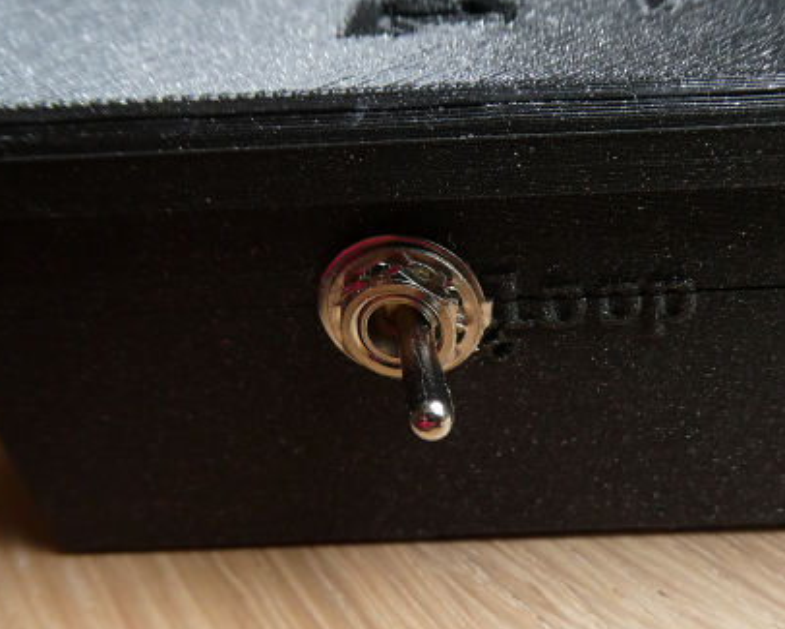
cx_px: 408
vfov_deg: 54.9
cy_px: 321
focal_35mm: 26
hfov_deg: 66.0
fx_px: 604
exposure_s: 1/60
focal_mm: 4.3
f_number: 3.3
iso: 200
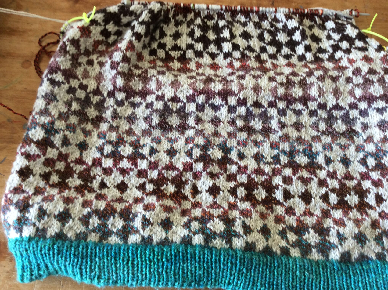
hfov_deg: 56.9
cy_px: 145
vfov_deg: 44.1
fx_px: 358
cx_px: 194
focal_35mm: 32
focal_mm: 3.3
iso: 32
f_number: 2.4
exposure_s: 1/25
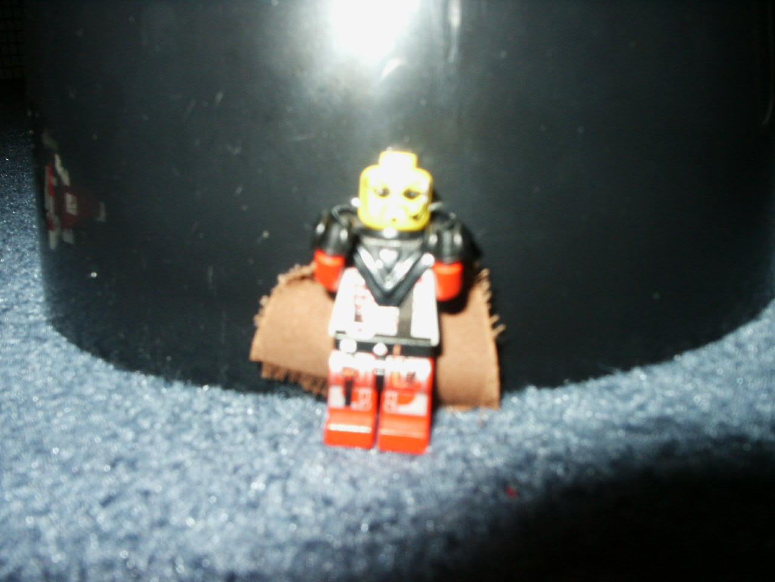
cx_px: 388
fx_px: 784
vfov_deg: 40.7
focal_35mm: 35
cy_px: 291
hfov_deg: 52.6
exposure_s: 1/45
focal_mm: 7.19
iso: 200
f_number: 6.7
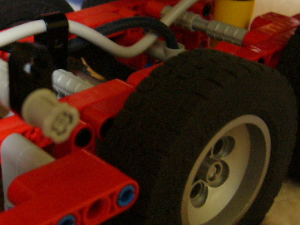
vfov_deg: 23.6
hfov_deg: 30.3
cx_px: 54
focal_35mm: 62
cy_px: 90
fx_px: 538
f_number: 2.8
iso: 200
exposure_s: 1/8
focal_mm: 5.8
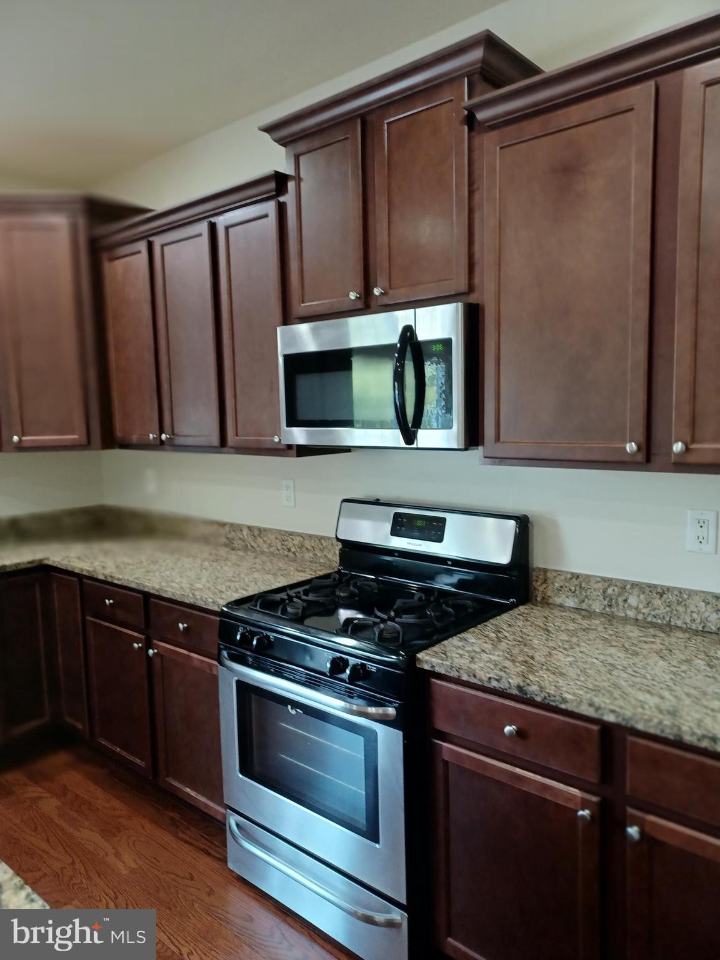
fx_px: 693
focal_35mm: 25
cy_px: 480
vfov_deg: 69.4
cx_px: 360
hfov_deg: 54.9
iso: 500
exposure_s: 1/24
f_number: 1.8
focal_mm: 4.6
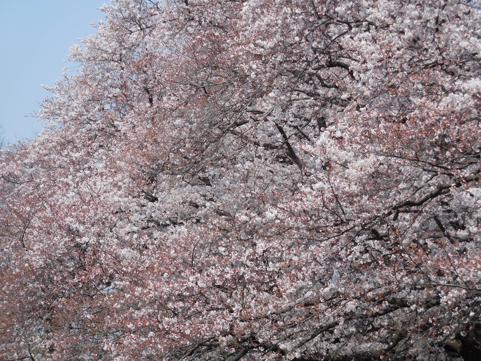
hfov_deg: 12.3
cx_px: 240
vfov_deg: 9.3
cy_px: 180
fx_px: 2223
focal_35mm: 160
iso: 125
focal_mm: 28.5
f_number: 5.2
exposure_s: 1/640
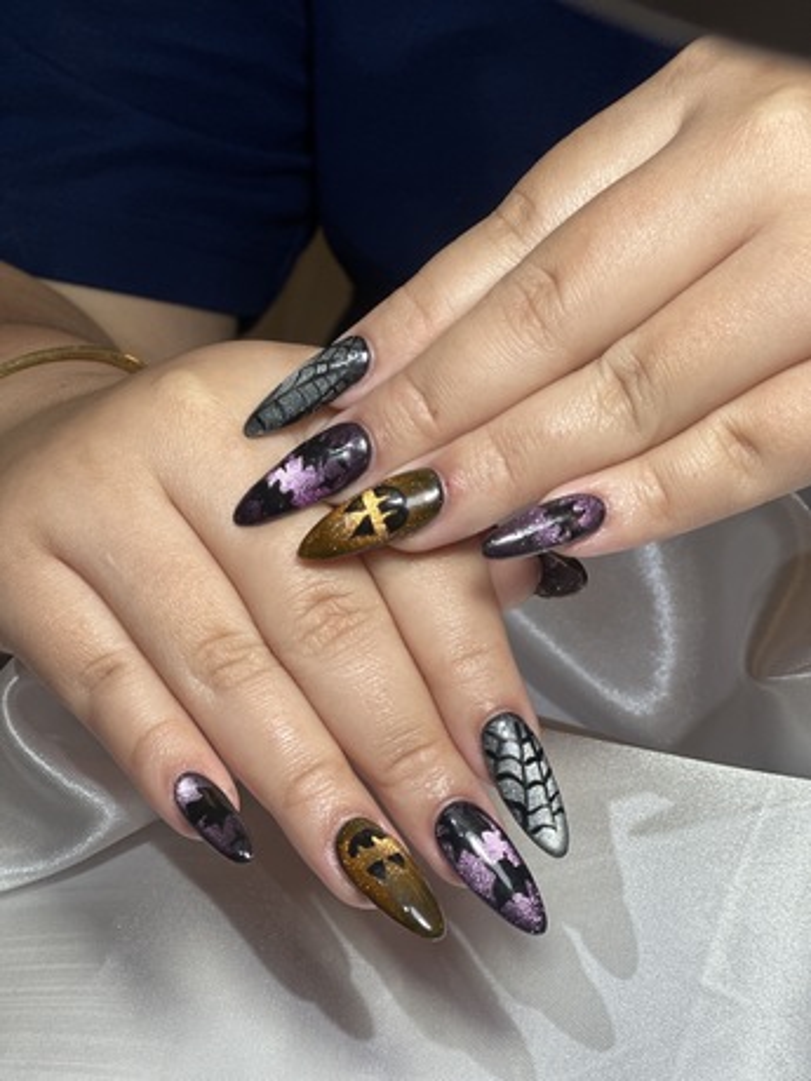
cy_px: 540
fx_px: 2405
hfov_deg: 19.1
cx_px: 406
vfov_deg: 25.3
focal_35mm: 77
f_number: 2.8
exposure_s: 1/100
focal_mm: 9
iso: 64
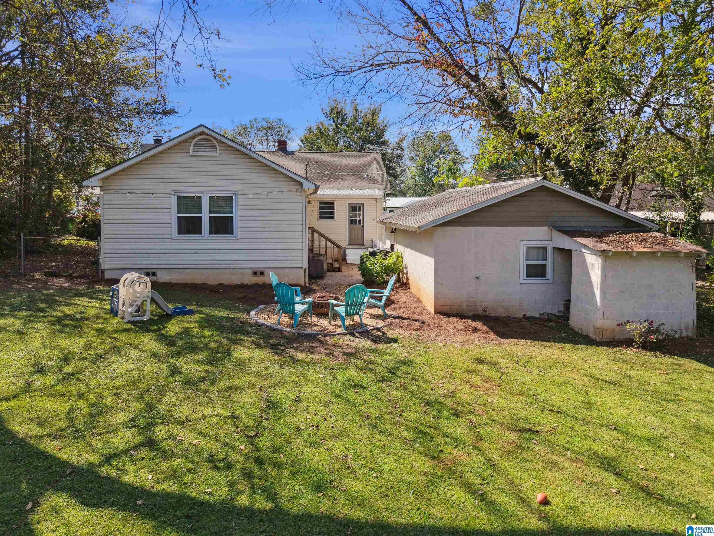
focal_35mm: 24
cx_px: 357
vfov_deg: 56.8
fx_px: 495
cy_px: 268
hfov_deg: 71.6
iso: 210
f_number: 1.8
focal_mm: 8.7
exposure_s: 1/2500
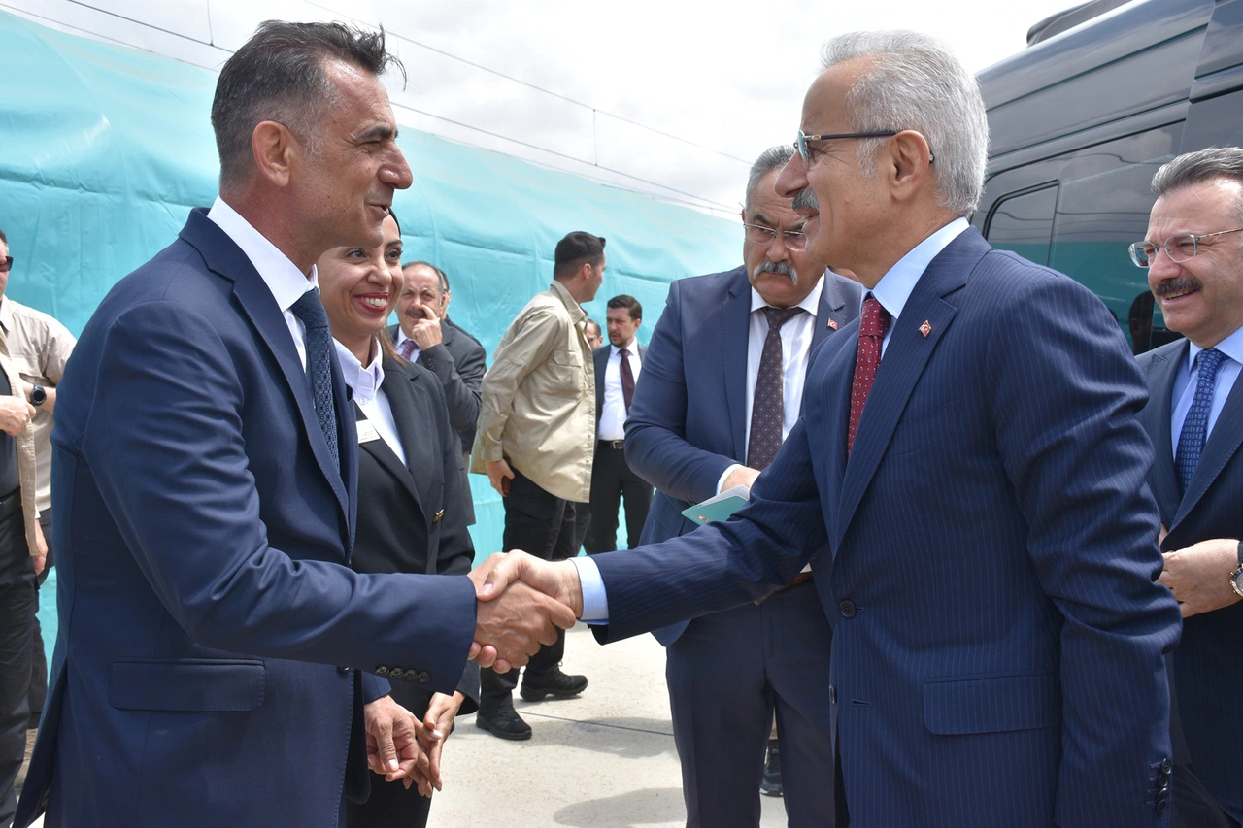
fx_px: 1346
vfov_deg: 34.2
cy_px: 414
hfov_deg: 49.6
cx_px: 622
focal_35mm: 39
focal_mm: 26
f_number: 8
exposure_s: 1/500
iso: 280
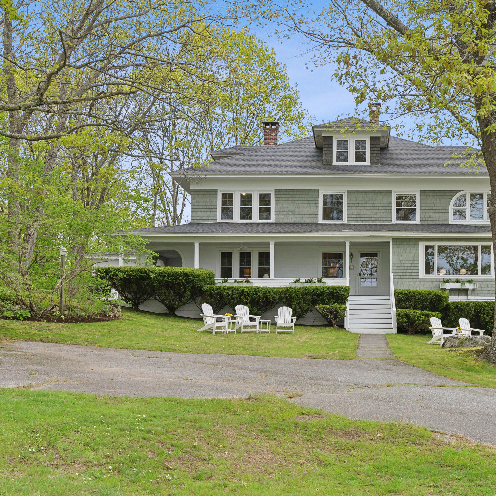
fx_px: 665
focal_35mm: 41
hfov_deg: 40.0
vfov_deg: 40.9
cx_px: 361
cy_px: 248
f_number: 7.1
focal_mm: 32
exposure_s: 1/125
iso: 320
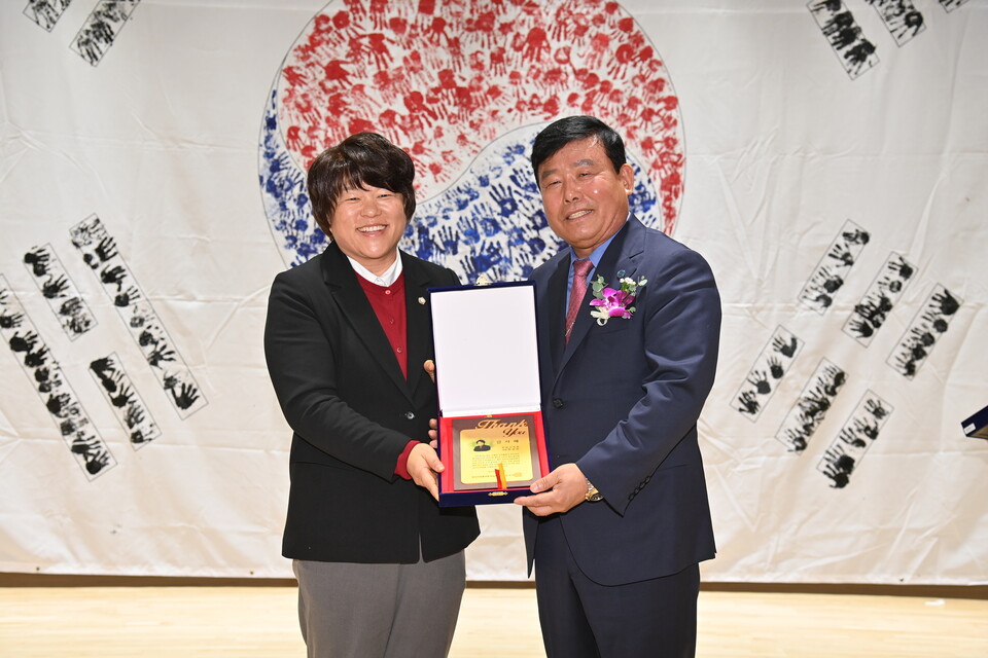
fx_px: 1317
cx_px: 494
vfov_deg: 28.1
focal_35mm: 48
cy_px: 329
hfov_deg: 41.1
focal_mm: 48
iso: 800
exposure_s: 1/80
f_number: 4.5
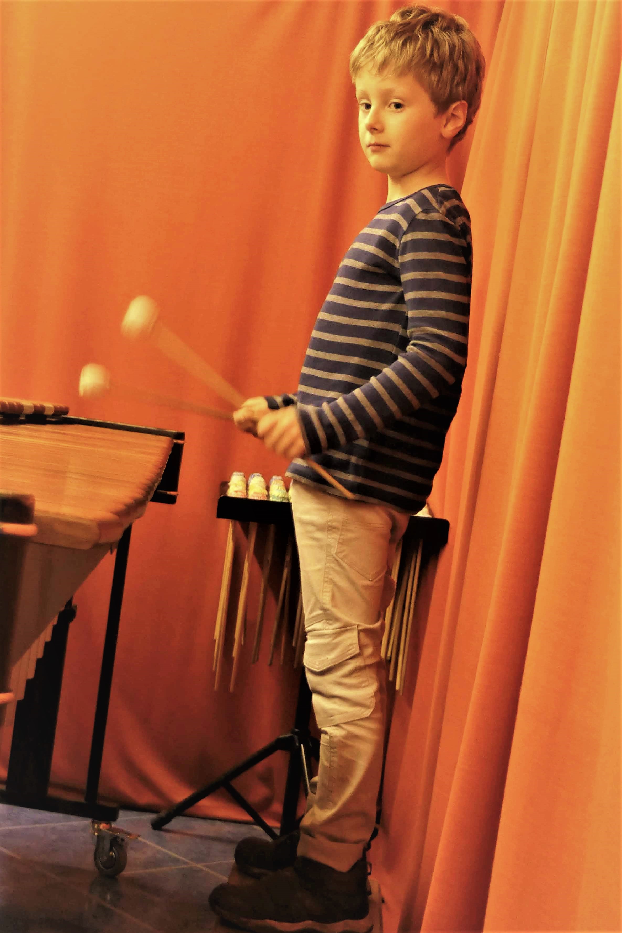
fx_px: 1011
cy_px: 466
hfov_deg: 34.2
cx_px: 311
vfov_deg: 49.6
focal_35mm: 39
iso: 1600
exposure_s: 1/30
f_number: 3.4
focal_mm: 14.4
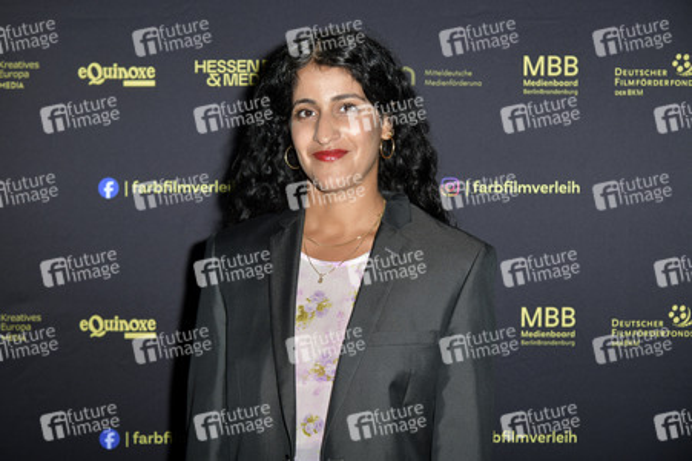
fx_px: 1248
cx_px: 346
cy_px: 230
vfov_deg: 20.9
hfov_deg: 31.0
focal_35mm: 65
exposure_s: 1/160
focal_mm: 65
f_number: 6.3
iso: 250
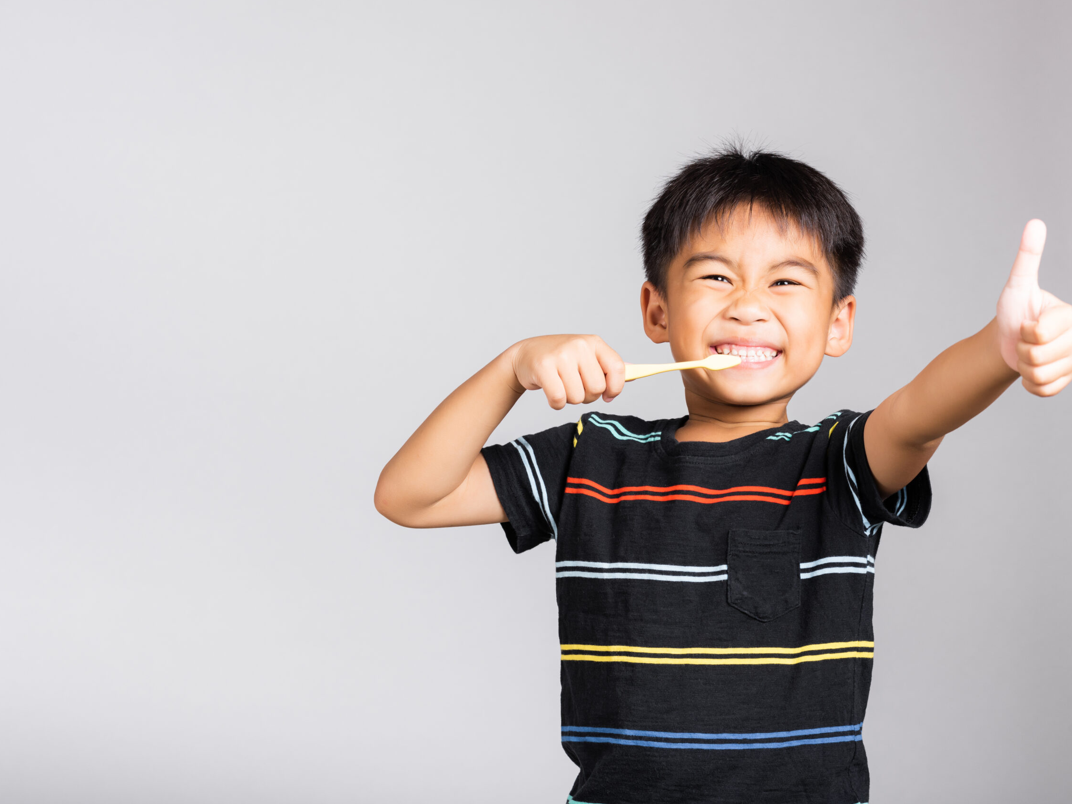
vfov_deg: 15.7
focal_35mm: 94
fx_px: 2911
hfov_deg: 20.9
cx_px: 519
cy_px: 404
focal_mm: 86
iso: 250
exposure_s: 1/200
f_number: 9
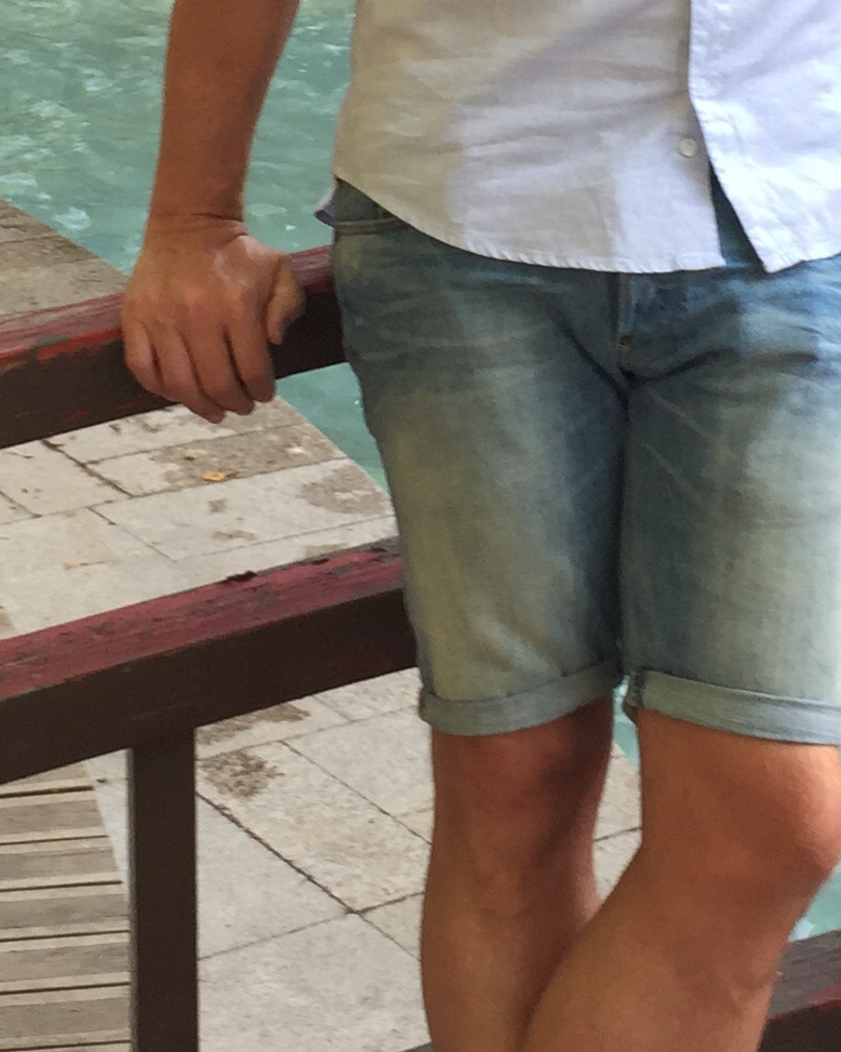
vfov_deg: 19.9
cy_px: 143
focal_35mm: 95
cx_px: 522
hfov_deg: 16.2
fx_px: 2957
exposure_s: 1/120
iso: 40
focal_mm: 4.15
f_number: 2.2
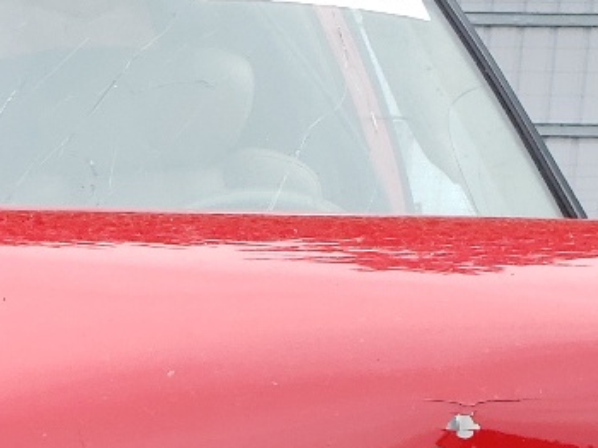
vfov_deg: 11.6
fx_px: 2054
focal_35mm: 119
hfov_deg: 15.9
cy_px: 775
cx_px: -126
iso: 50
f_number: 1.5
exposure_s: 1/500
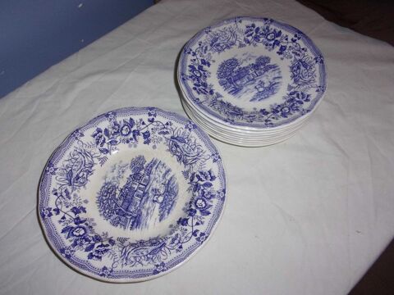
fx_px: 319
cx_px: 197
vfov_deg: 49.7
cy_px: 148
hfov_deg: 63.4
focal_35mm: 28
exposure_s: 1/34
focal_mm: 5.1
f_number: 3.9
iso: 200
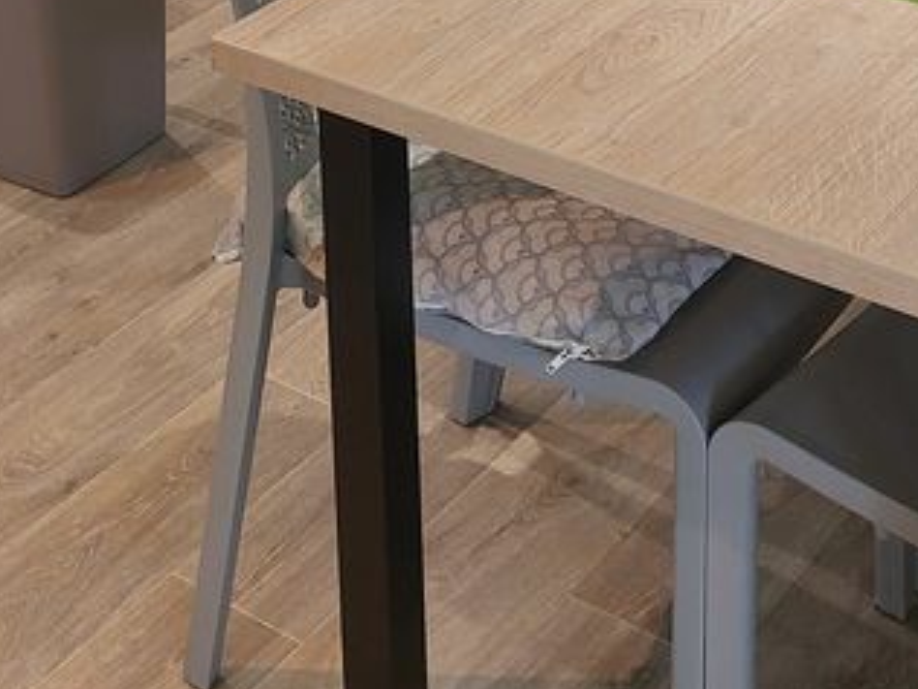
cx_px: 270
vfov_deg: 16.7
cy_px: -390
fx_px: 2095
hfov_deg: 24.5
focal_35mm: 79
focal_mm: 5.23
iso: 250
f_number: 1.8
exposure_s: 1/50
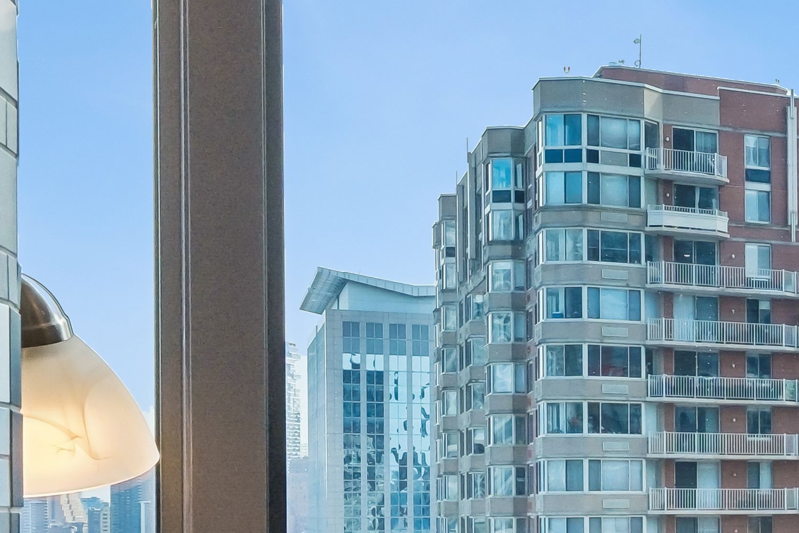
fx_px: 1753
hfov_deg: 16.7
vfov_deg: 17.0
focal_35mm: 79
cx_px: 1724
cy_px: 514
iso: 500
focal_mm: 11.6
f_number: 8
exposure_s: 1/320
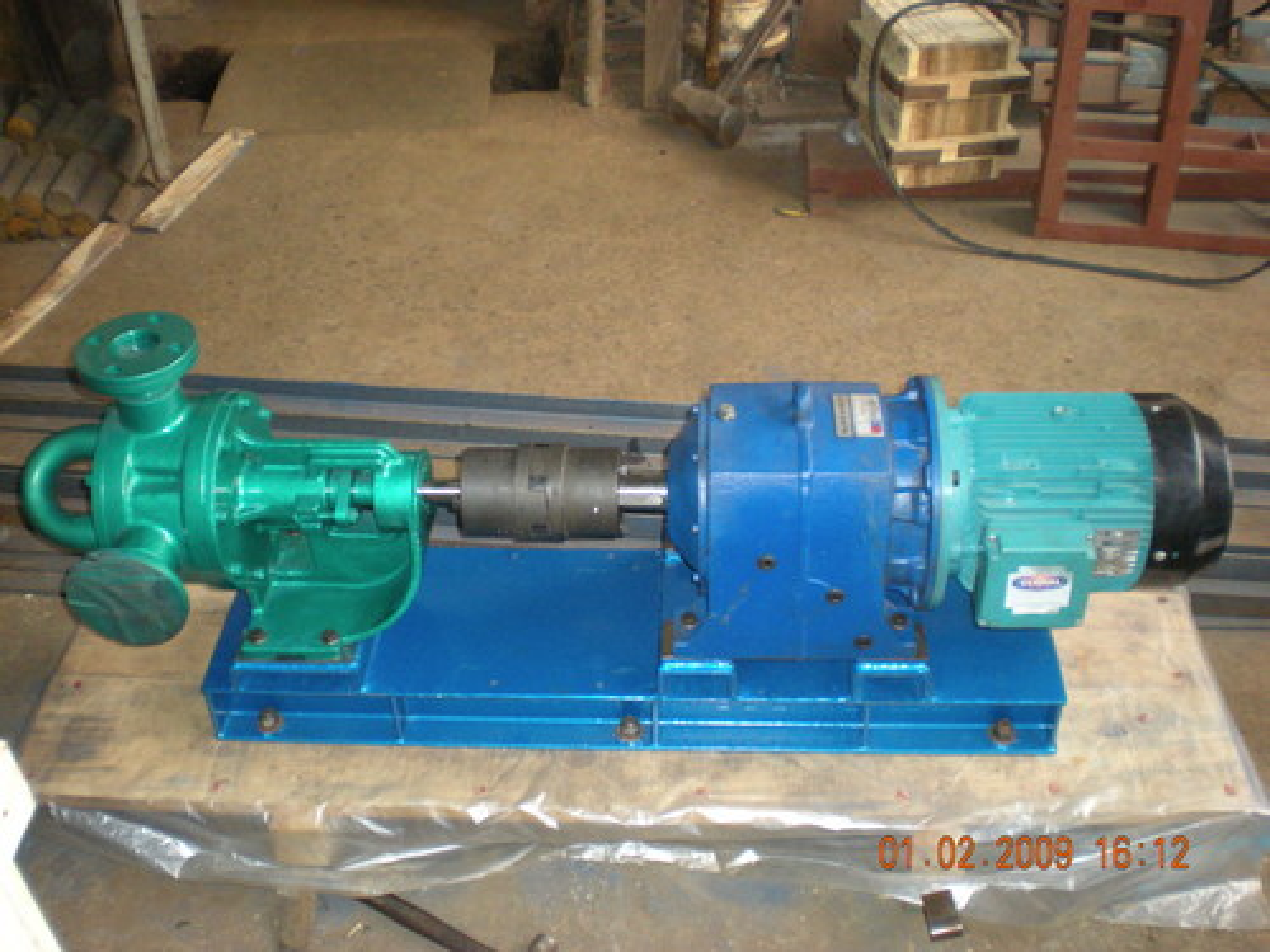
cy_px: 476
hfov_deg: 49.0
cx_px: 635
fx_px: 1394
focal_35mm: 38
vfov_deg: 37.7
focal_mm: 6.3
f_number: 3.1
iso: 329
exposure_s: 1/60
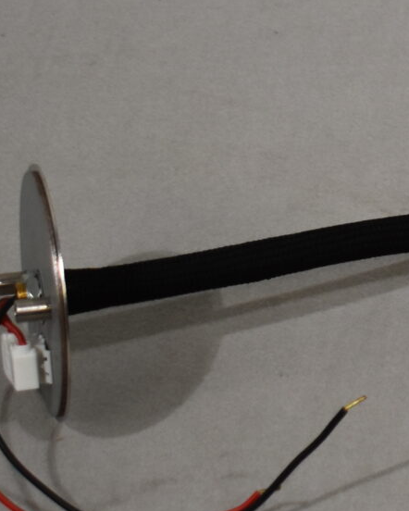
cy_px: 232
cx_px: 856
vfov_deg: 11.8
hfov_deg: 8.9
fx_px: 2468
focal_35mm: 163
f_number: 4.5
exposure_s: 1/250
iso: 400
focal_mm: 25
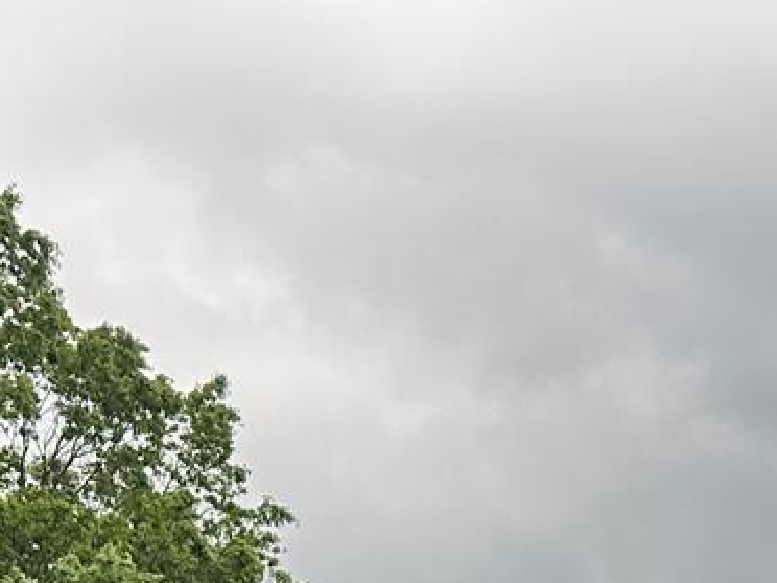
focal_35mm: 132
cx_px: 1061
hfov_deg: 14.2
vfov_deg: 9.5
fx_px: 2963
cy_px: 1561
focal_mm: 6.86
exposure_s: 1/680
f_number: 1.78
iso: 80
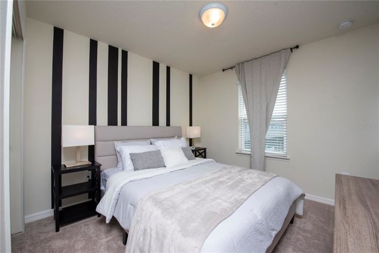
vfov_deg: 81.2
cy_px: 126
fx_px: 147
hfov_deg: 104.3
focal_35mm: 14
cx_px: 190
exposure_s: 1/200
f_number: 10
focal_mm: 14
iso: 500
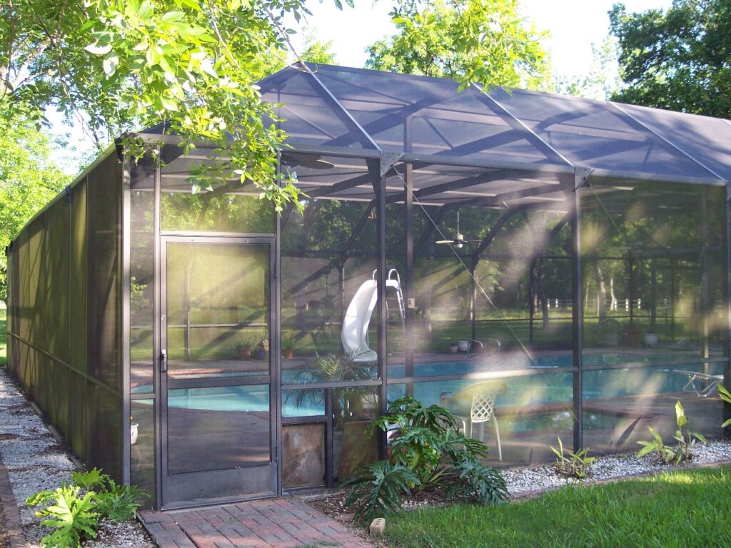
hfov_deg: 49.0
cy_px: 274
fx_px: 802
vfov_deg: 37.7
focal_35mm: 38
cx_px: 366
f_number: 2.8
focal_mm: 8
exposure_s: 1/180
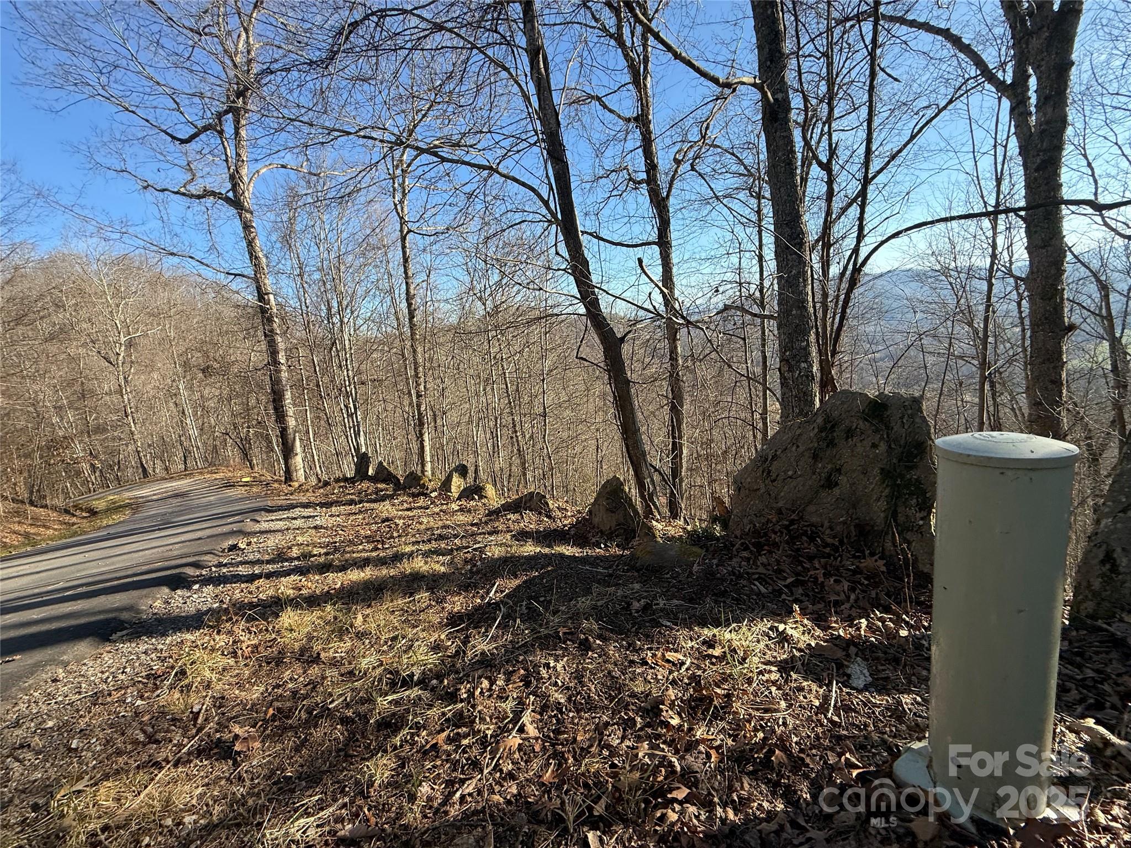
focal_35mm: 14
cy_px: 424
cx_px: 566
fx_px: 457
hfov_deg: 102.1
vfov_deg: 85.7
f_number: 2.2
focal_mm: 2.22
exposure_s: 1/518
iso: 50
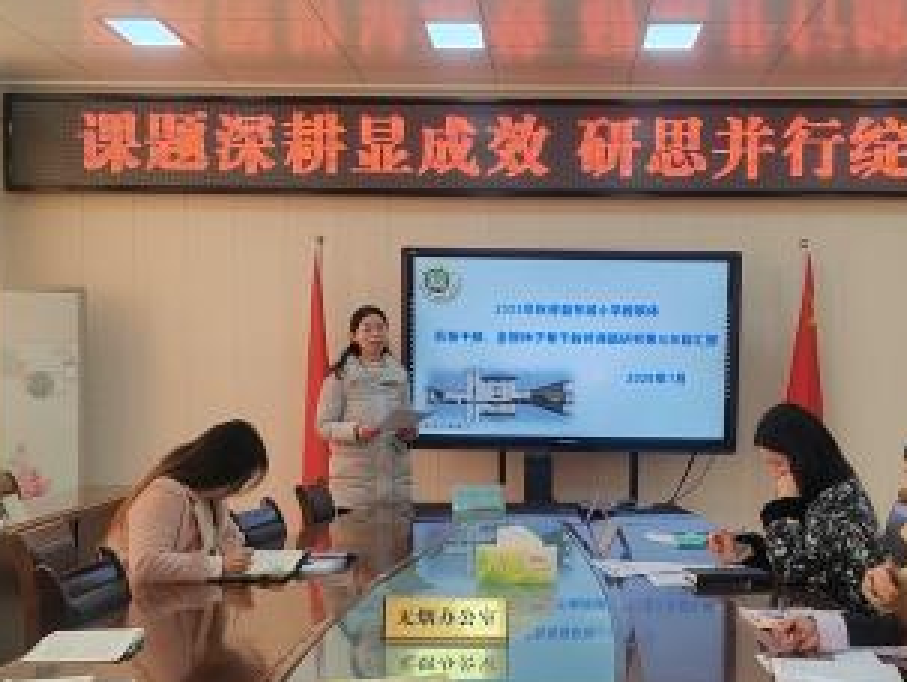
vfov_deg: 25.2
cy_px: 446
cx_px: 539
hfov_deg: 33.1
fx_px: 1522
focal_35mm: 58
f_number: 1.8
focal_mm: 6.14
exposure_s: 1/100
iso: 160
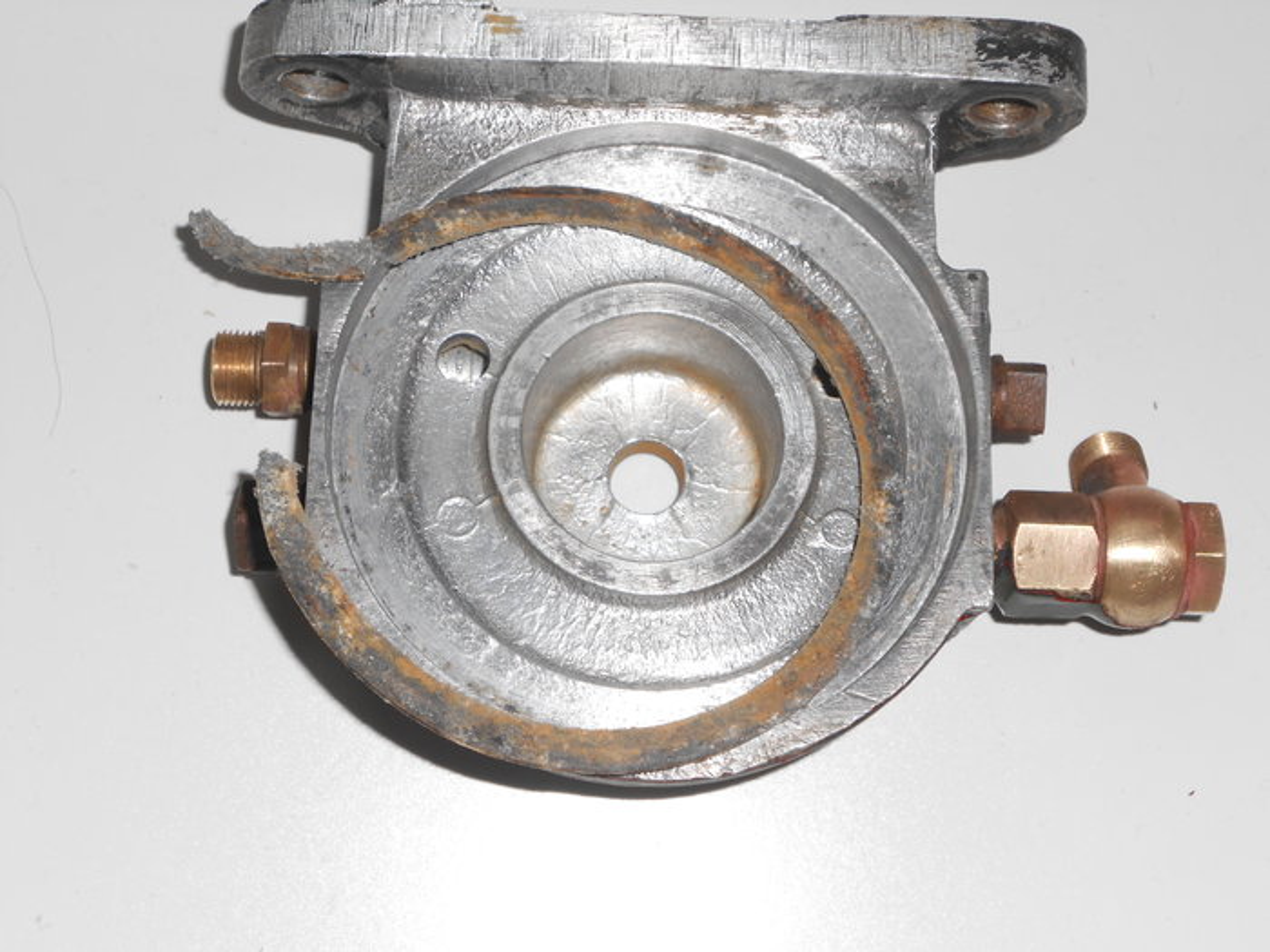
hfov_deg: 30.7
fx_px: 2311
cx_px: 635
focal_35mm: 63
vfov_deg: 23.3
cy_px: 476
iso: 80
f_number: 5.6
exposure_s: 1/60
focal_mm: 11.3
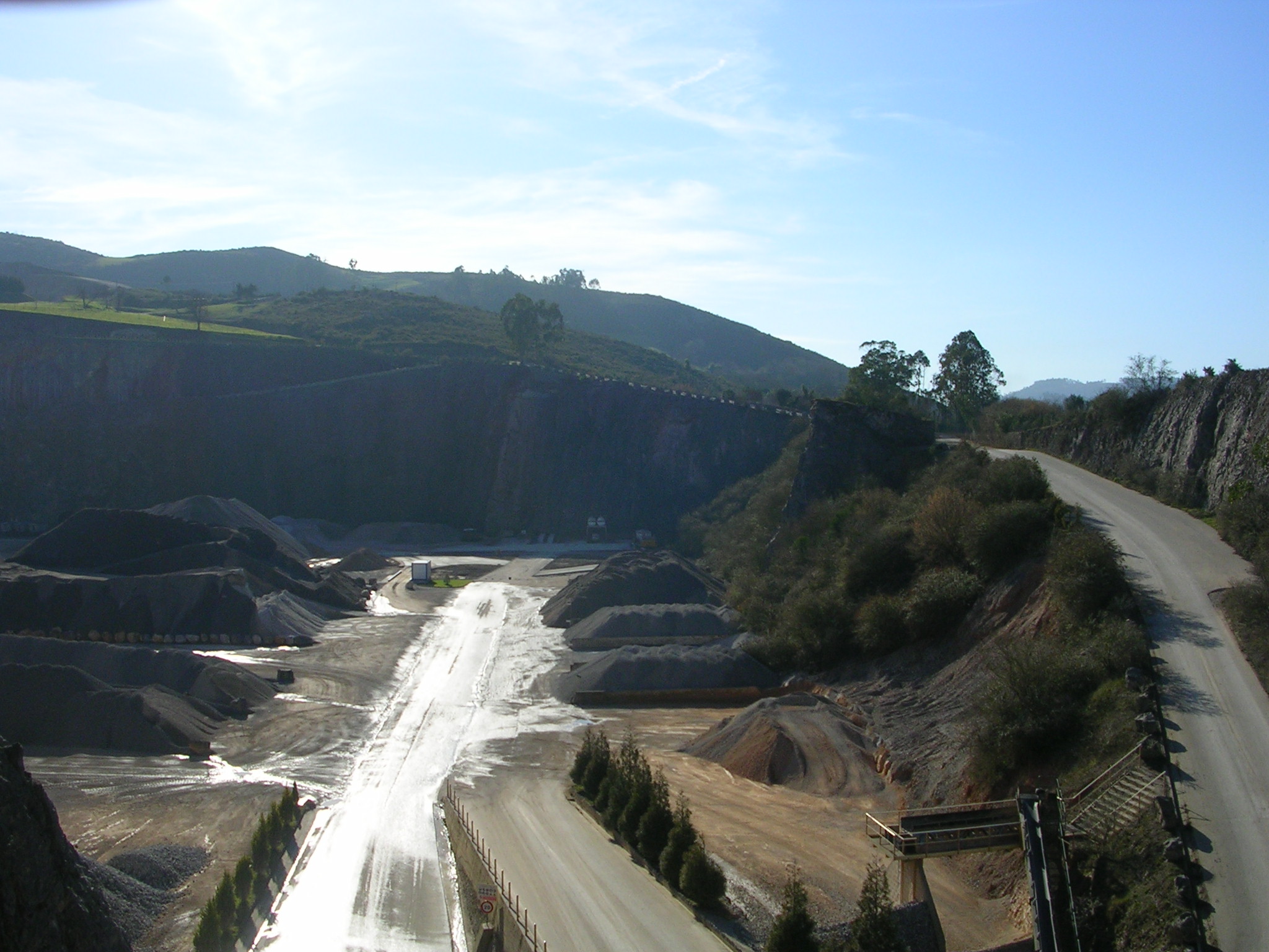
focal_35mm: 38
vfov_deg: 37.7
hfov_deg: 49.0
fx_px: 1393
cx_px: 634
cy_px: 476
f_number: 5.6
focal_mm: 5.8
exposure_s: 1/418
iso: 50
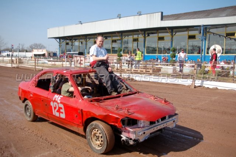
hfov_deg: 57.2
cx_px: 118
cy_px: 78
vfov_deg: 39.9
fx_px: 216
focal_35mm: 33
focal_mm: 22
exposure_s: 1/1250
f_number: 4
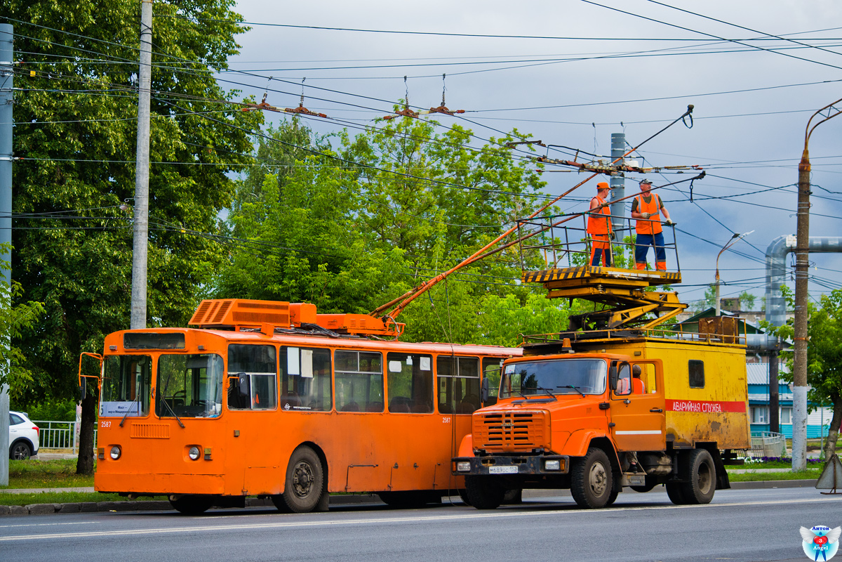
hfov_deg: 19.5
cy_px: 281
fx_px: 2456
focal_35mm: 105
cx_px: 421
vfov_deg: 13.0
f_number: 4.5
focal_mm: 70
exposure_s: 1/400
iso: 200
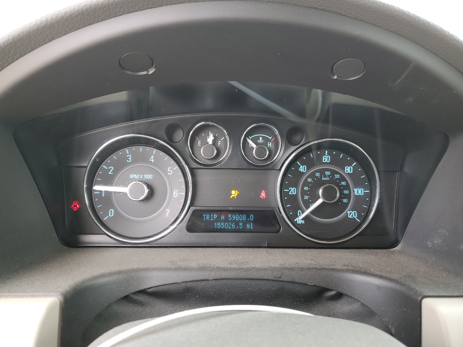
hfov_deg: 67.3
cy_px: 174
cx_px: 232
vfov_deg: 53.1
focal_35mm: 26
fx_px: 348
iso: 84
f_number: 1.5
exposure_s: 1/60.2
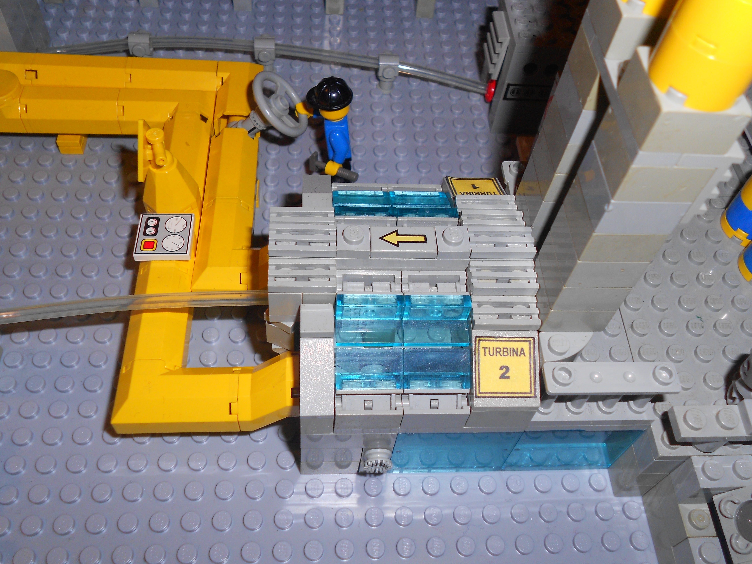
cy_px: 282
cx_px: 376
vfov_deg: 44.2
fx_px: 695
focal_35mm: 32
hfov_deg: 56.8
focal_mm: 5.8
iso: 80
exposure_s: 1/30
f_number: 9
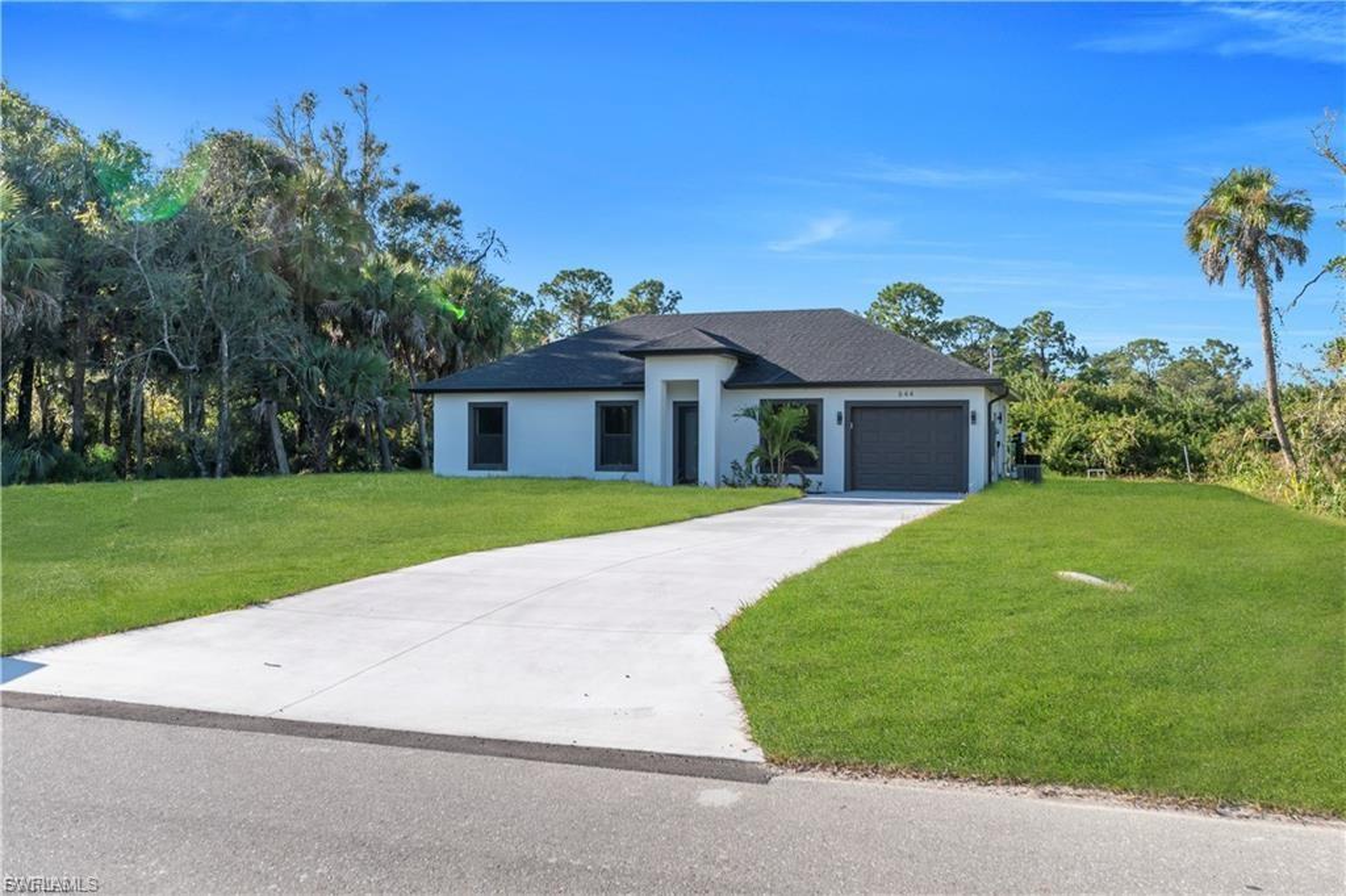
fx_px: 1121
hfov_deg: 61.9
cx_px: 673
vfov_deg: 43.6
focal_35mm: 30
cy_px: 448
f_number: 8
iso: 100
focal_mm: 20
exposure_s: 1/250
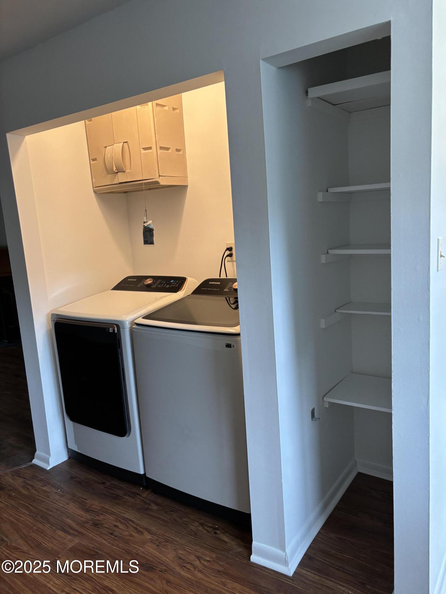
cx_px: 223
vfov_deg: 67.3
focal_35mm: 26
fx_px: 447
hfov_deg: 53.1
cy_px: 297
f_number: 1.6
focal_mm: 5.96
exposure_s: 1/60
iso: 125
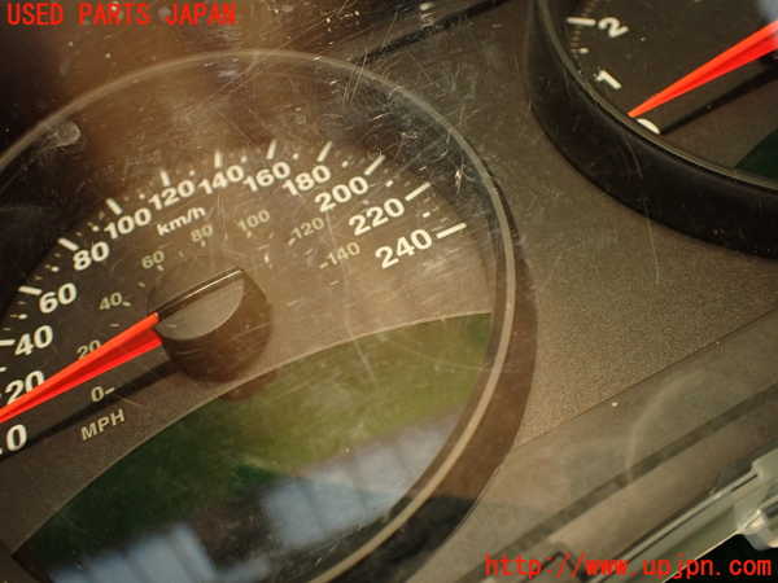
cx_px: 389
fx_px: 674
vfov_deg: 46.8
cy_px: 292
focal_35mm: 30
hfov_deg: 60.0
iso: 320
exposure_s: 1/30
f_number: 2.3
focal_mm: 5.4
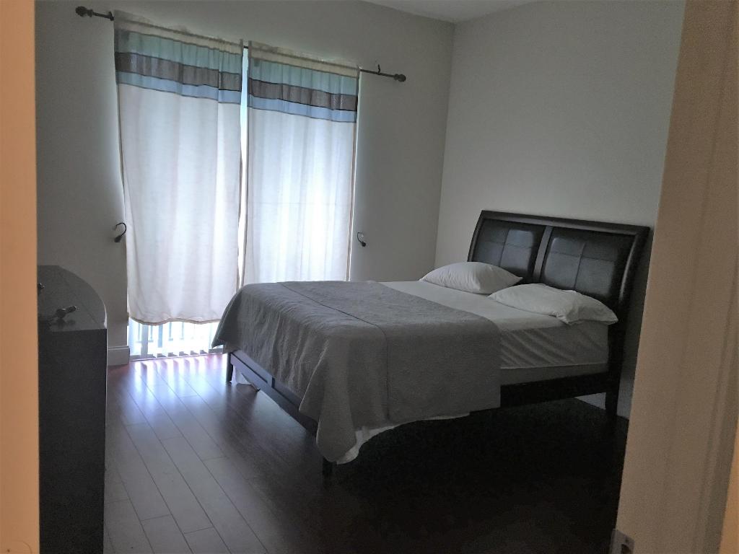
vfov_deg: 48.2
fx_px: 619
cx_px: 370
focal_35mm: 29
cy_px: 277
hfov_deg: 61.7
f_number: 2.2
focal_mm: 4.15
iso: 100
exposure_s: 1/30
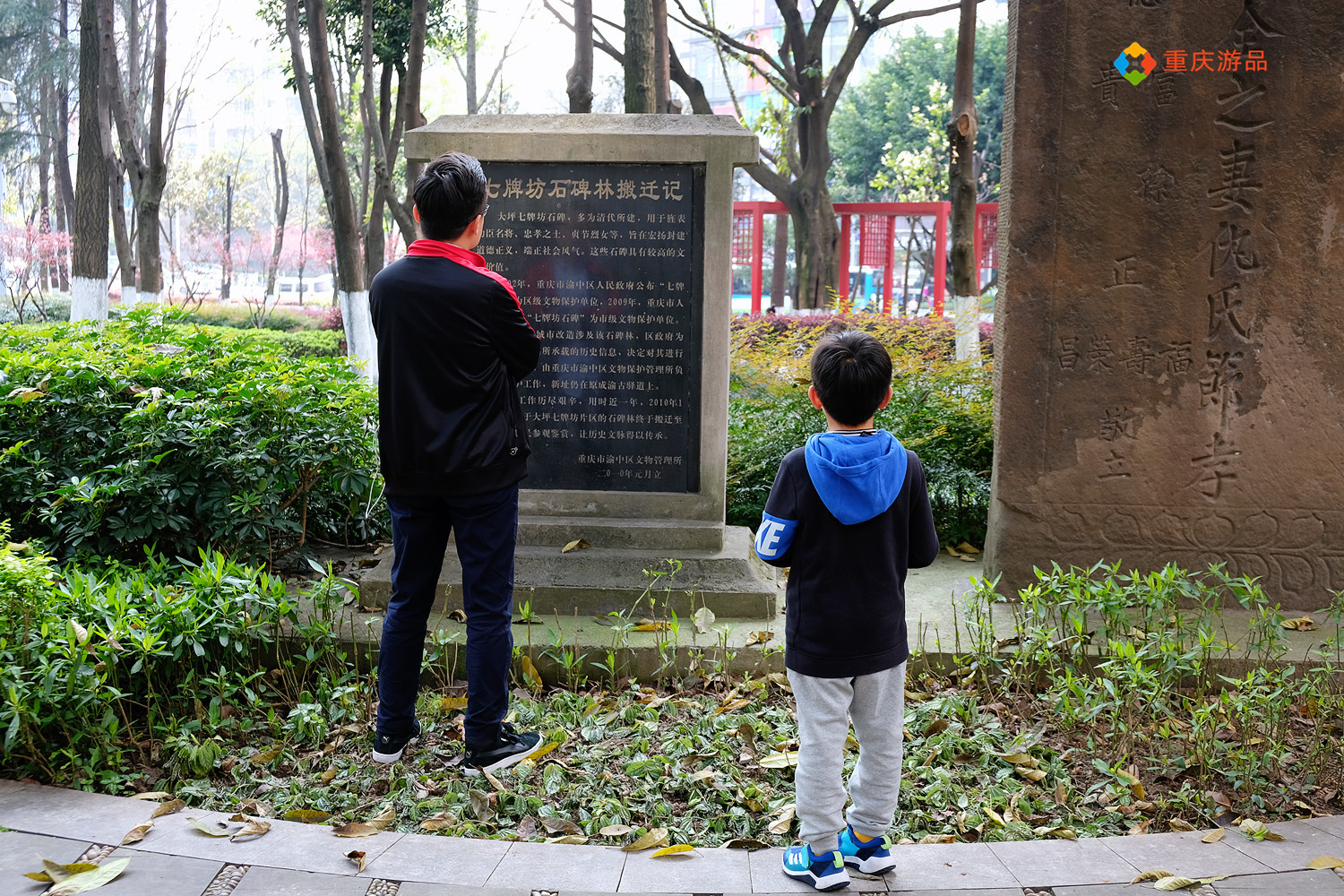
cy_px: 448
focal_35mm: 36
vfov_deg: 36.9
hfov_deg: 53.1
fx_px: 1344
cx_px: 672
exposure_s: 1/60
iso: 250
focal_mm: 24.3
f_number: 4
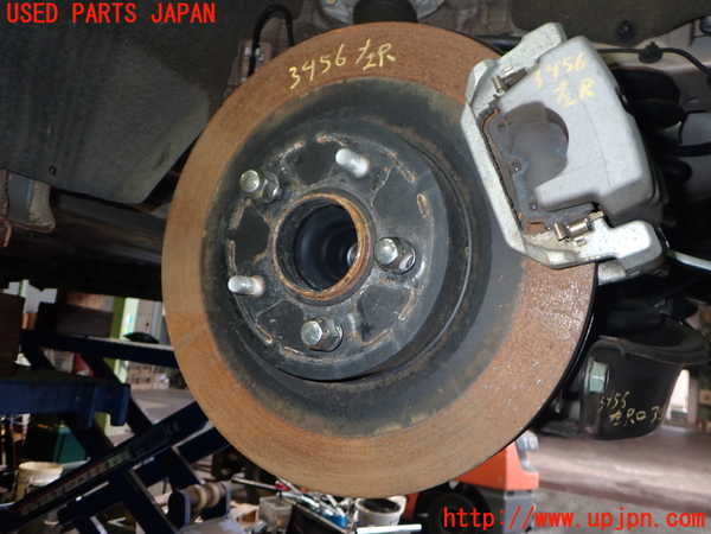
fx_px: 616
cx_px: 356
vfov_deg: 46.8
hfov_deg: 60.0
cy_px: 267
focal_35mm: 30
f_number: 2.3
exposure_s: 1/30
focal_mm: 5.4
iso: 200
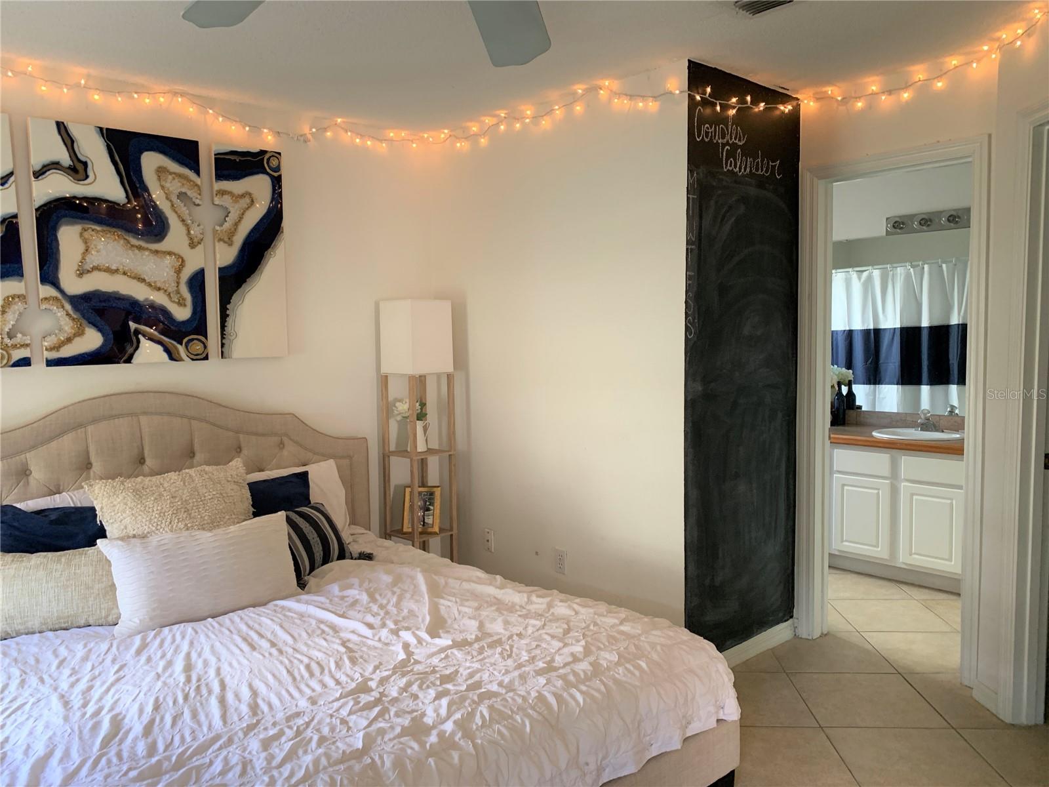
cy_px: 394
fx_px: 788
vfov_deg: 53.1
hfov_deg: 67.3
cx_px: 524
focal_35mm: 26
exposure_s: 1/60
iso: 125
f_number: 1.8
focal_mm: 4.25
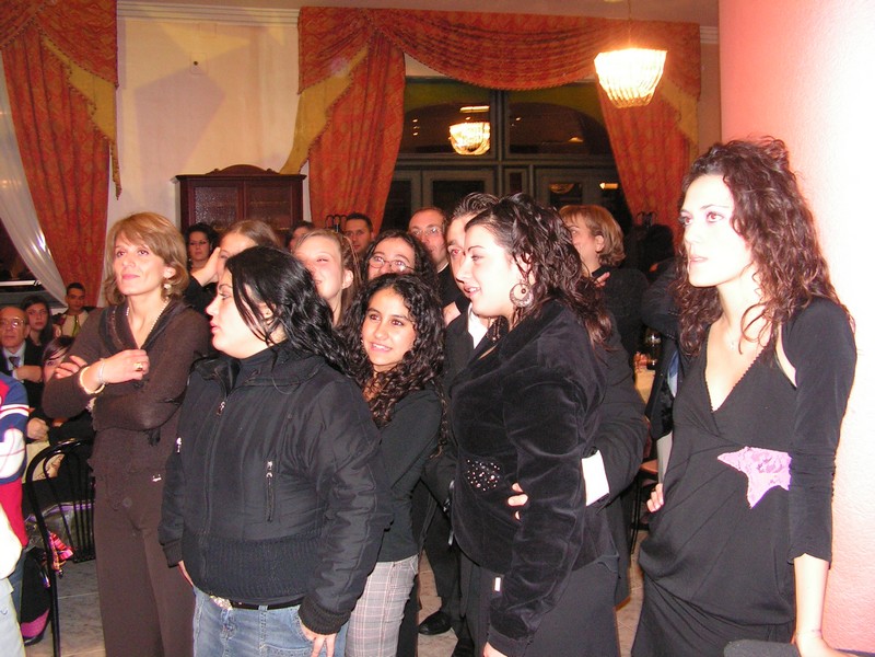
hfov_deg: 51.4
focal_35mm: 36
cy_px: 328
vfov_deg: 39.7
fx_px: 910
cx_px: 438
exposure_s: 1/40
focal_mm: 6
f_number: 3.2
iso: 200
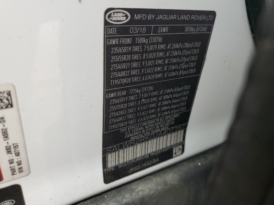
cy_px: 102
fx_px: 206
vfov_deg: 53.1
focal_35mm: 26
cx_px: 137
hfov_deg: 67.3
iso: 298
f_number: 1.5
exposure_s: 1/60.2
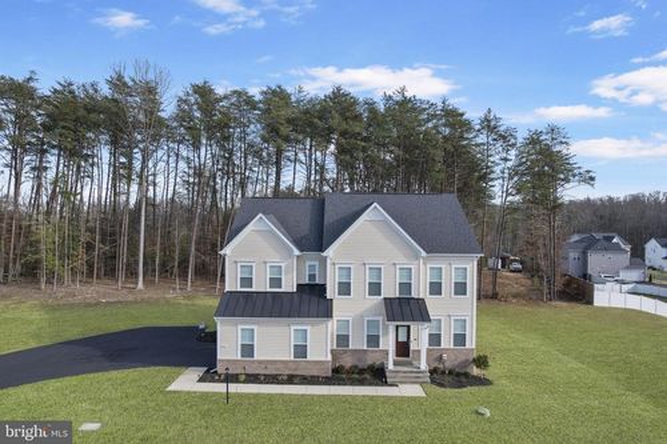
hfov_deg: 78.6
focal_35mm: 22
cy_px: 222
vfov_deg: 57.2
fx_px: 407
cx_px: 334
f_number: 2.8
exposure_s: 1/1250
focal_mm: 8.38
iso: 120
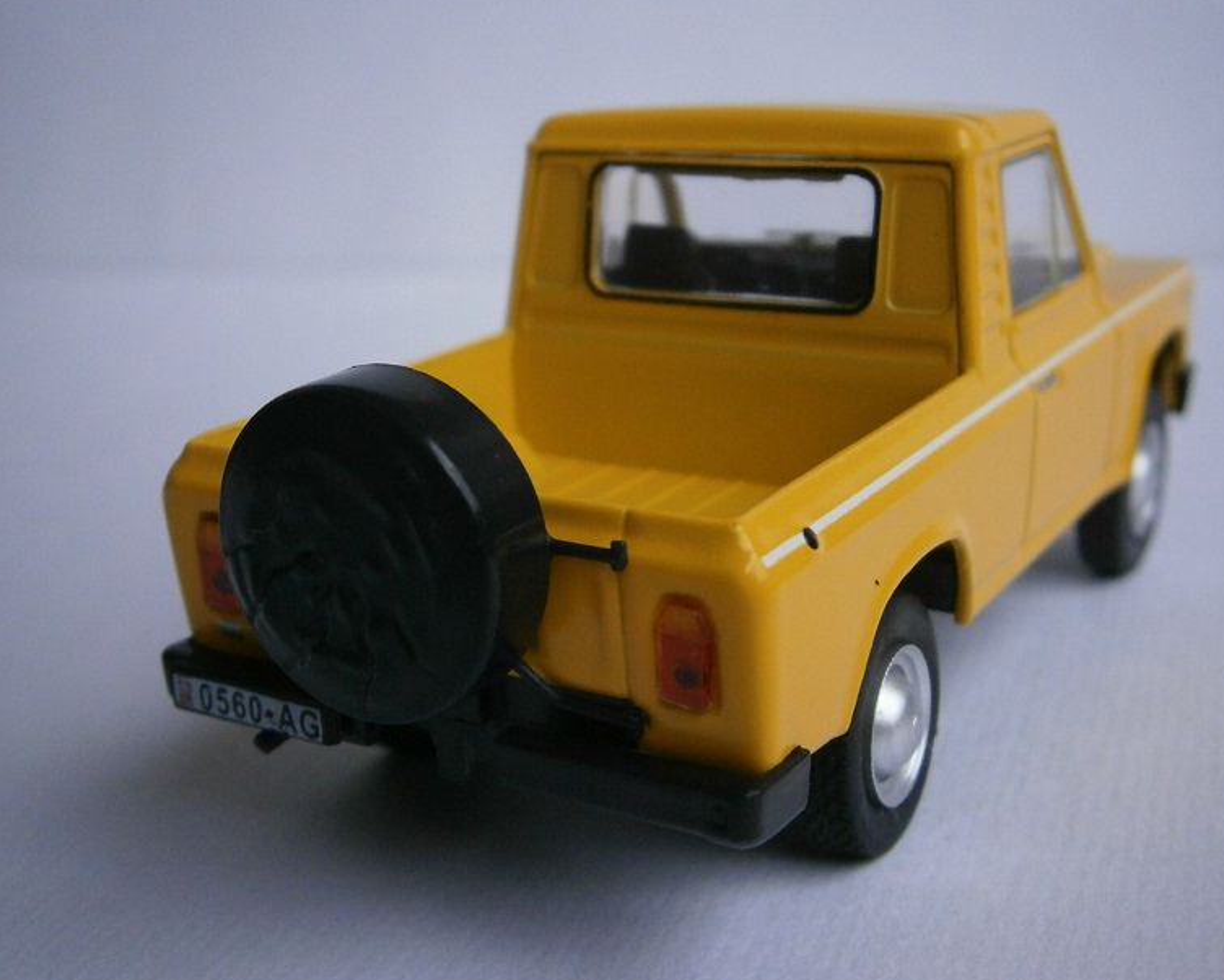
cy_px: 489
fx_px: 1812
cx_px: 640
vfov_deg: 30.3
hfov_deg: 37.3
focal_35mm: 50
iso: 320
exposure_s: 1/250
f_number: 3.4
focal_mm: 8.3
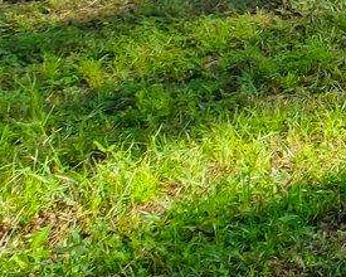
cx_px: 1061
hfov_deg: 11.0
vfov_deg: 13.2
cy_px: -221
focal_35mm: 105
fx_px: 1075
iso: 400
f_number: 8
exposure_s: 1/550
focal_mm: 10
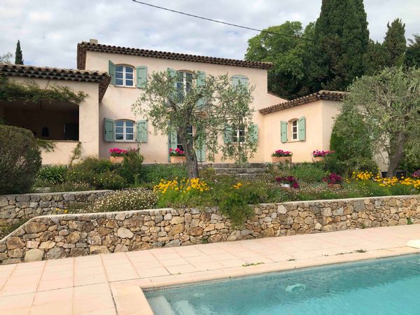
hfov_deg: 63.4
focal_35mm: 28
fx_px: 340
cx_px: 210
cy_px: 158
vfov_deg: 49.7
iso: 20
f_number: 1.8
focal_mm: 3.99
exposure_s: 1/1779
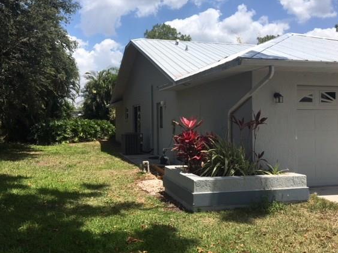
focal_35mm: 33
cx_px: 153
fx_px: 322
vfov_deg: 43.0
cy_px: 119
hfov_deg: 55.2
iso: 25
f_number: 2.2
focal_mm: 4.15
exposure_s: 1/2079
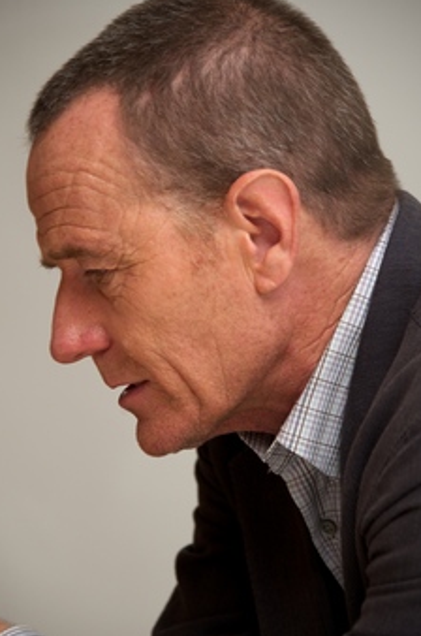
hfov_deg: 5.8
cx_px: 207
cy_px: 333
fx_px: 4174
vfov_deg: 8.7
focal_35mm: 237
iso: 400
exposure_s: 1/60
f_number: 5.6
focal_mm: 200
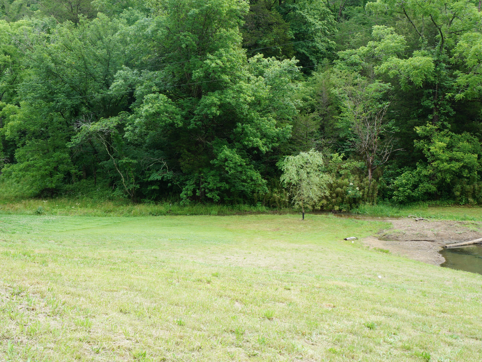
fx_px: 579
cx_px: 252
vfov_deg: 34.7
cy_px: 178
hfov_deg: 45.2
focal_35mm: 42
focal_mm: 25
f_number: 7.1
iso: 100
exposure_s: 1/80
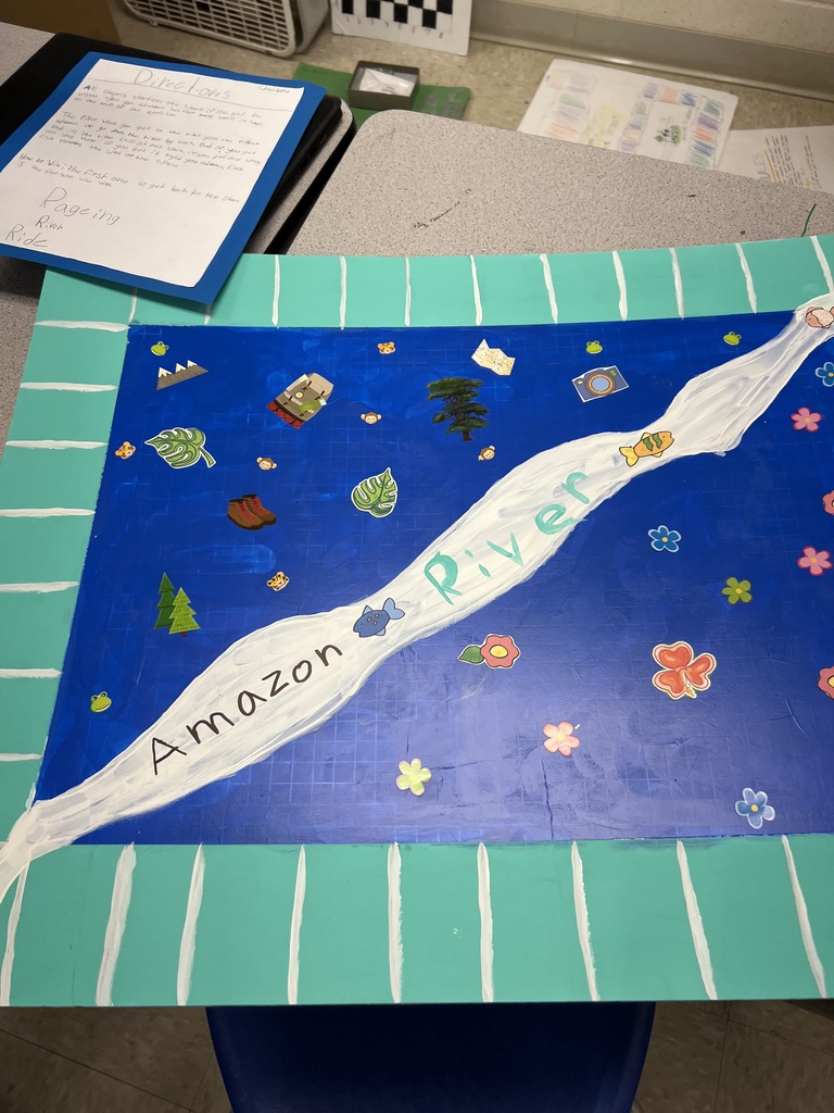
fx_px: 835
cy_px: 556
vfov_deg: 67.3
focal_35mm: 26
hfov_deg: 53.1
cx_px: 417
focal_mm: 5.7
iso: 80
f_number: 1.5
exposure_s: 1/120
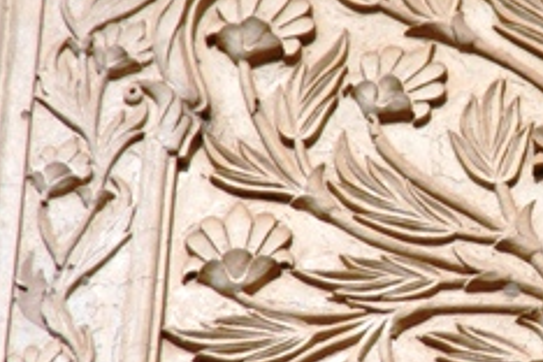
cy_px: 151
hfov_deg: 2.5
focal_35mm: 820
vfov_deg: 1.7
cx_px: 634
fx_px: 12367
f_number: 9
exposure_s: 1/1250
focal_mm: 200
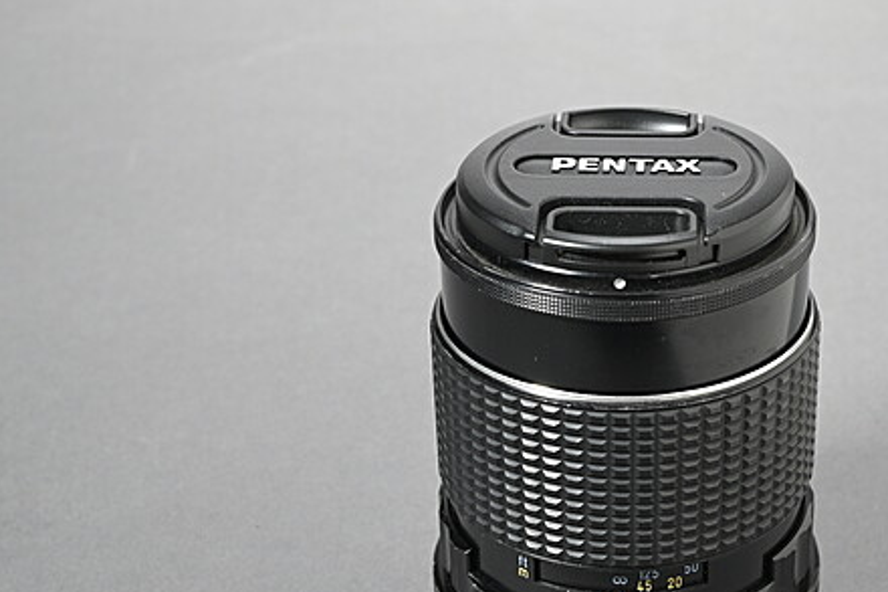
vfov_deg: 17.5
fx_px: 1923
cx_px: 618
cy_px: 322
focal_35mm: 78
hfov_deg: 25.8
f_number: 8
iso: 400
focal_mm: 35
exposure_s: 1/4
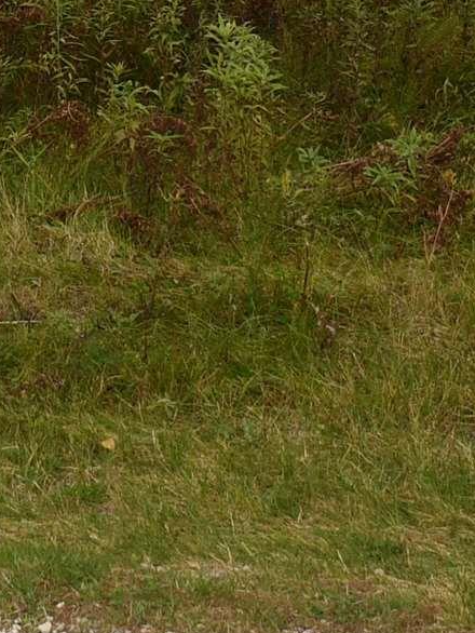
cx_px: 166
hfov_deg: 10.9
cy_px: -346
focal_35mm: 136
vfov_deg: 13.6
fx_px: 2486
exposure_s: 1/250
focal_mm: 18
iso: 125
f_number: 3.5
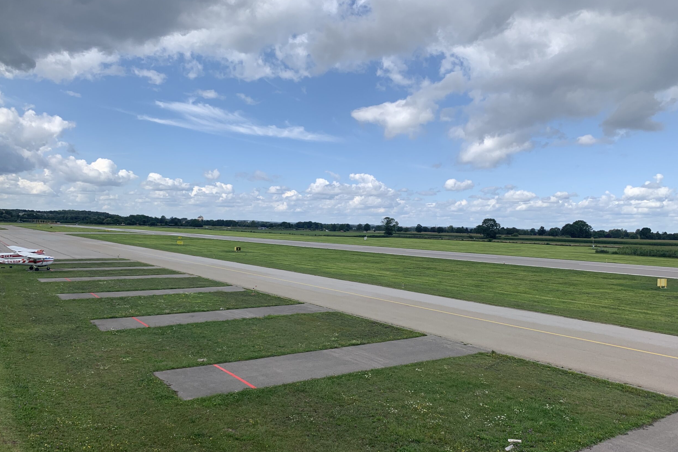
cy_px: 243
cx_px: 327
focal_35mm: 28
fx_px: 527
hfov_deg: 65.5
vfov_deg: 46.4
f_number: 1.8
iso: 25
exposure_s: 1/2309
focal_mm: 4.25
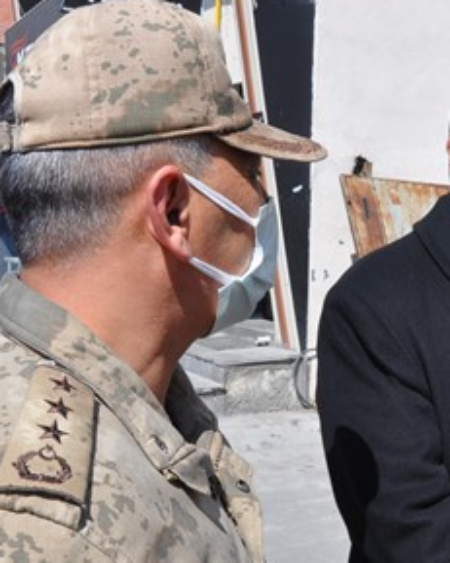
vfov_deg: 33.0
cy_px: 304
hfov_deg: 26.0
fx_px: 949
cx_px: 382
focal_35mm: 57
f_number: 13
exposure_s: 1/160
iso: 200
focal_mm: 18
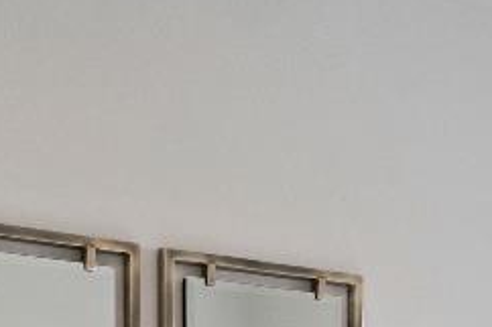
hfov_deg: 21.8
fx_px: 1270
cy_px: 599
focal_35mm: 93
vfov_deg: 13.2
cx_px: 342
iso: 250
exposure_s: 1/10
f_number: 9
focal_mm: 10
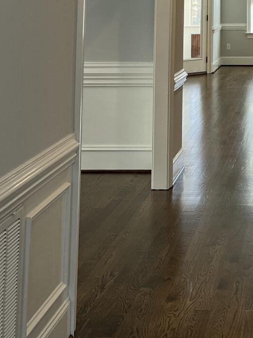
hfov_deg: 19.1
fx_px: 721
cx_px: 281
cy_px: -104
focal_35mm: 74
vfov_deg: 23.3
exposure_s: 1/120
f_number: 1.5
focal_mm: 5.7
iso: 100
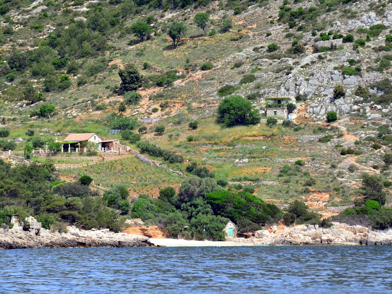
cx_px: 208
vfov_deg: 4.5
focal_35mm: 328
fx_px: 3714
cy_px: 147
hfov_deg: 6.0
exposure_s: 1/8000
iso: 2000
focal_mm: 200
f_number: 6.3
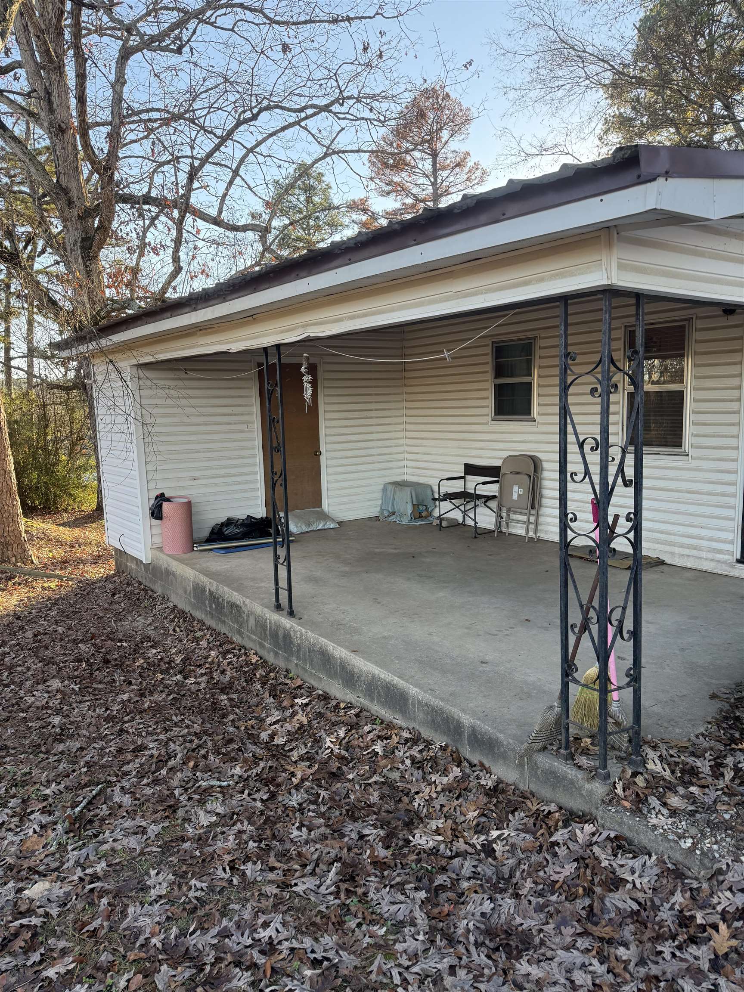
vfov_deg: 71.6
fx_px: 688
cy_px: 496
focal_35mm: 24
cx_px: 372
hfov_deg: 56.8
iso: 100
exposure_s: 1/433
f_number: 1.78
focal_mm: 6.76
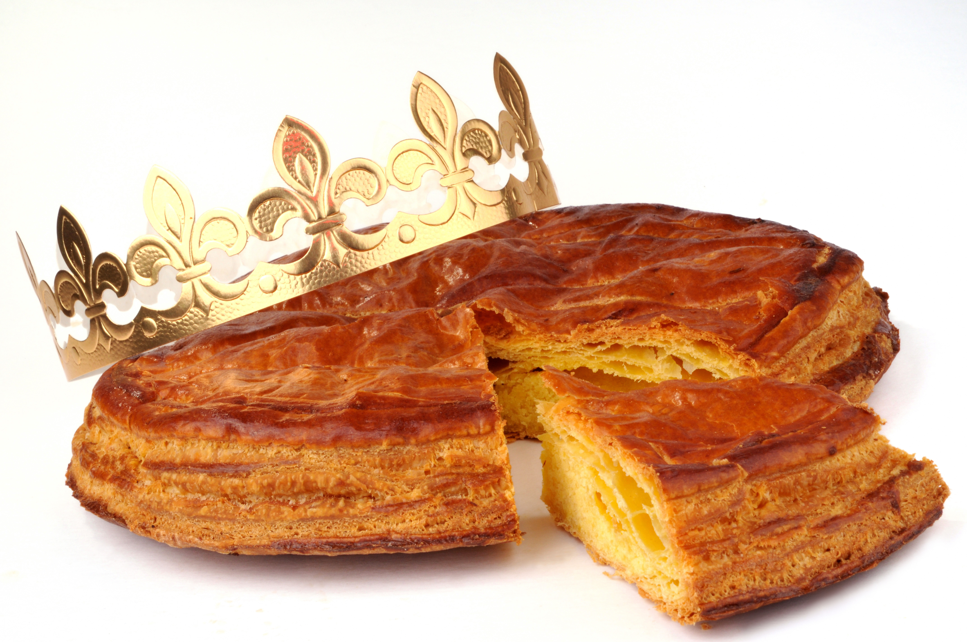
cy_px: 321
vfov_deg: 15.2
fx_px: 2415
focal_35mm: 90
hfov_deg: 22.6
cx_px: 484
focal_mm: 60
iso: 200
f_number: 36
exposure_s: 1/200
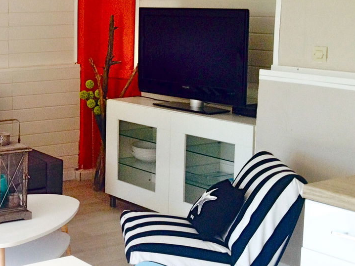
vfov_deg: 18.8
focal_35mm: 78
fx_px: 800
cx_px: -34
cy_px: 93
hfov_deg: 23.5
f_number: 2.4
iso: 64
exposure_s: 1/120
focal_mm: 4.28
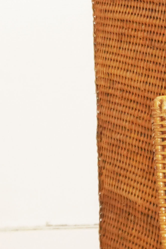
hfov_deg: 8.2
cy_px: -96
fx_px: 1129
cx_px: 277
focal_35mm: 163
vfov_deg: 12.2
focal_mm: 20
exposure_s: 1/160
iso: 1600
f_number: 4
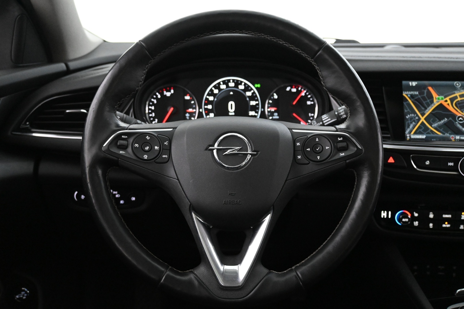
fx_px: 445
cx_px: 232
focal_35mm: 34
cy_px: 154
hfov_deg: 55.1
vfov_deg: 38.4
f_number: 4.2
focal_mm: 23
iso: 5600
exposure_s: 1/40
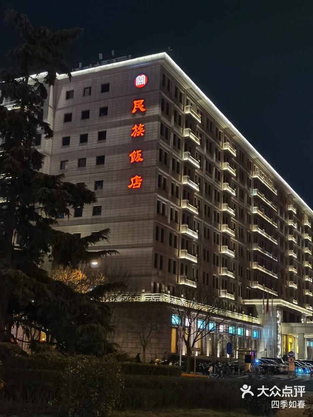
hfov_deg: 29.7
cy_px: 208
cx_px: 156
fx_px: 591
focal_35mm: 49
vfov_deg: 38.9
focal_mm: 5.56
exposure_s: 1/100
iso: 400
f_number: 1.6
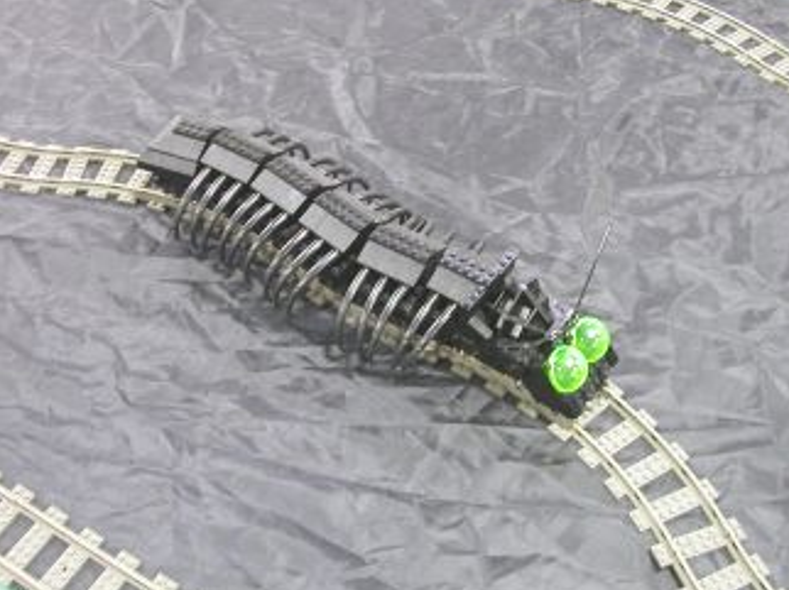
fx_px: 1048
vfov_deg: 31.5
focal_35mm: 46
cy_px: 306
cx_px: 404
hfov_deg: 41.3
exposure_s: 1/4.3
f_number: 2.7
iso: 126
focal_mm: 5.6
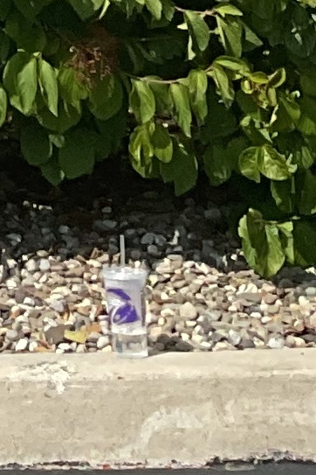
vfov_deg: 8.0
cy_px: -887
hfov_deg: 5.4
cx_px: -957
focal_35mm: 224
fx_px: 2949
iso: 16
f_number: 1.8
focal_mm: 3
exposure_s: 1/1848
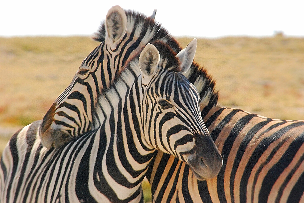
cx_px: 152
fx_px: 3043
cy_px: 102
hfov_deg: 5.7
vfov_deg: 3.8
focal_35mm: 360
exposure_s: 1/640
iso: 1600
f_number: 11
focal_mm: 240
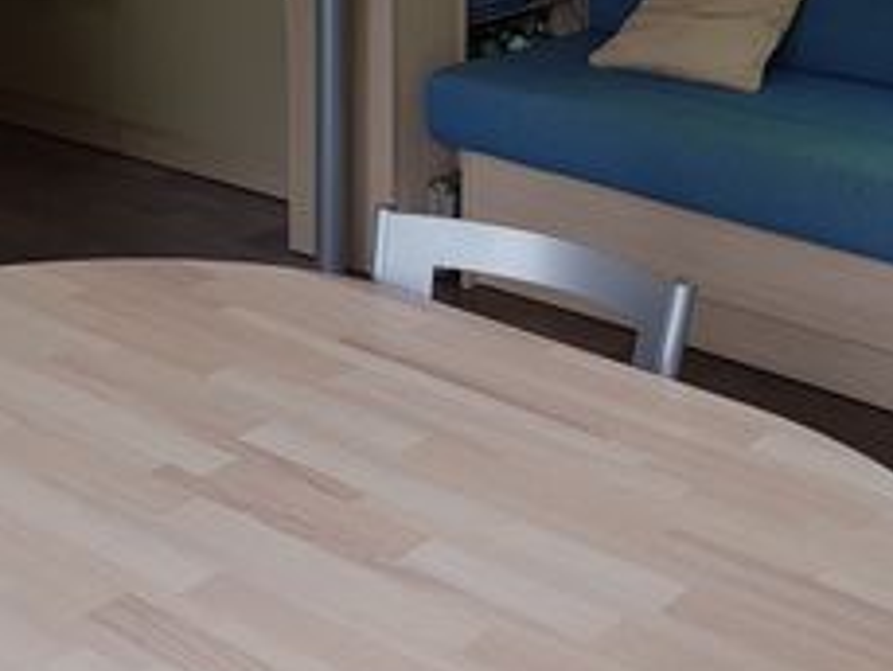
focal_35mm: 68
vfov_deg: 20.8
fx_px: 1755
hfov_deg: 28.3
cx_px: 636
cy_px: -27
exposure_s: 1/100
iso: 40
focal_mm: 4.2
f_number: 1.7
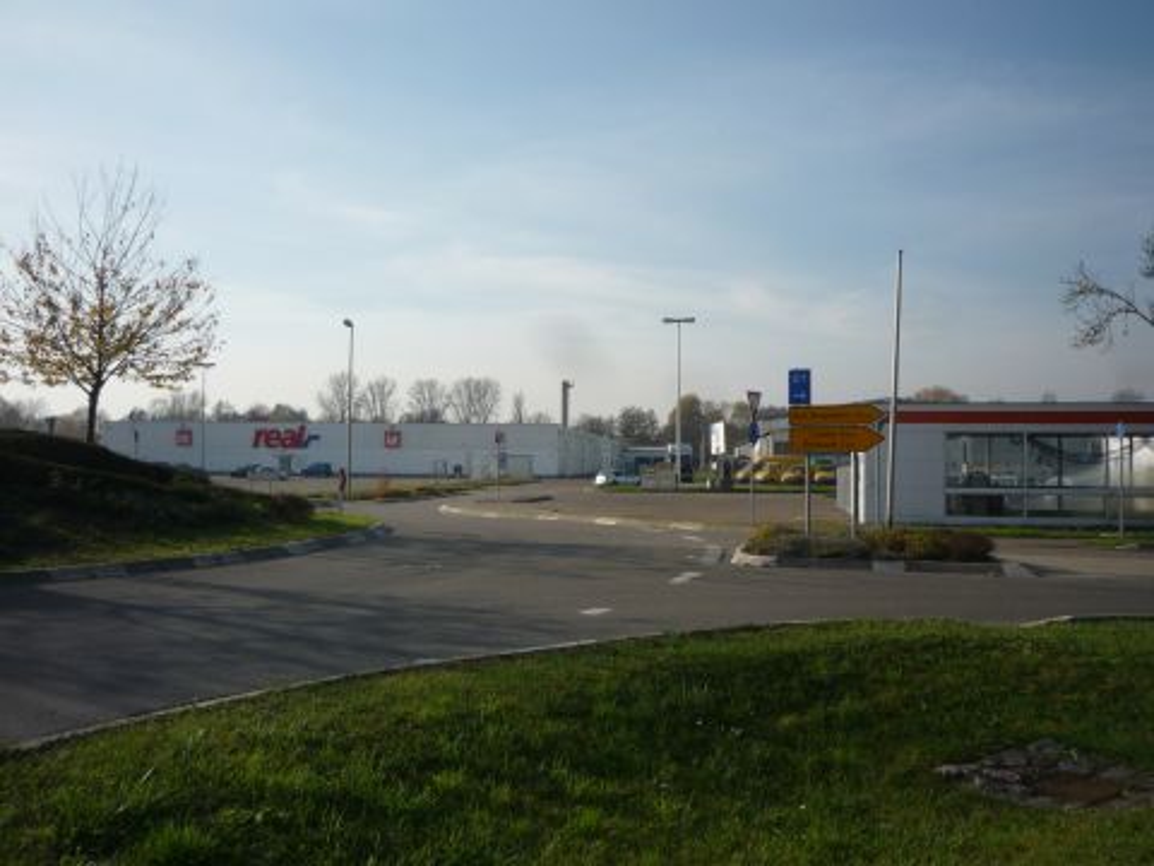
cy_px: 433
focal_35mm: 32
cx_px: 577
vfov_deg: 44.2
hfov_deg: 56.8
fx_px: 1067
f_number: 5.6
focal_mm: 5.2
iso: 100
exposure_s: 1/500
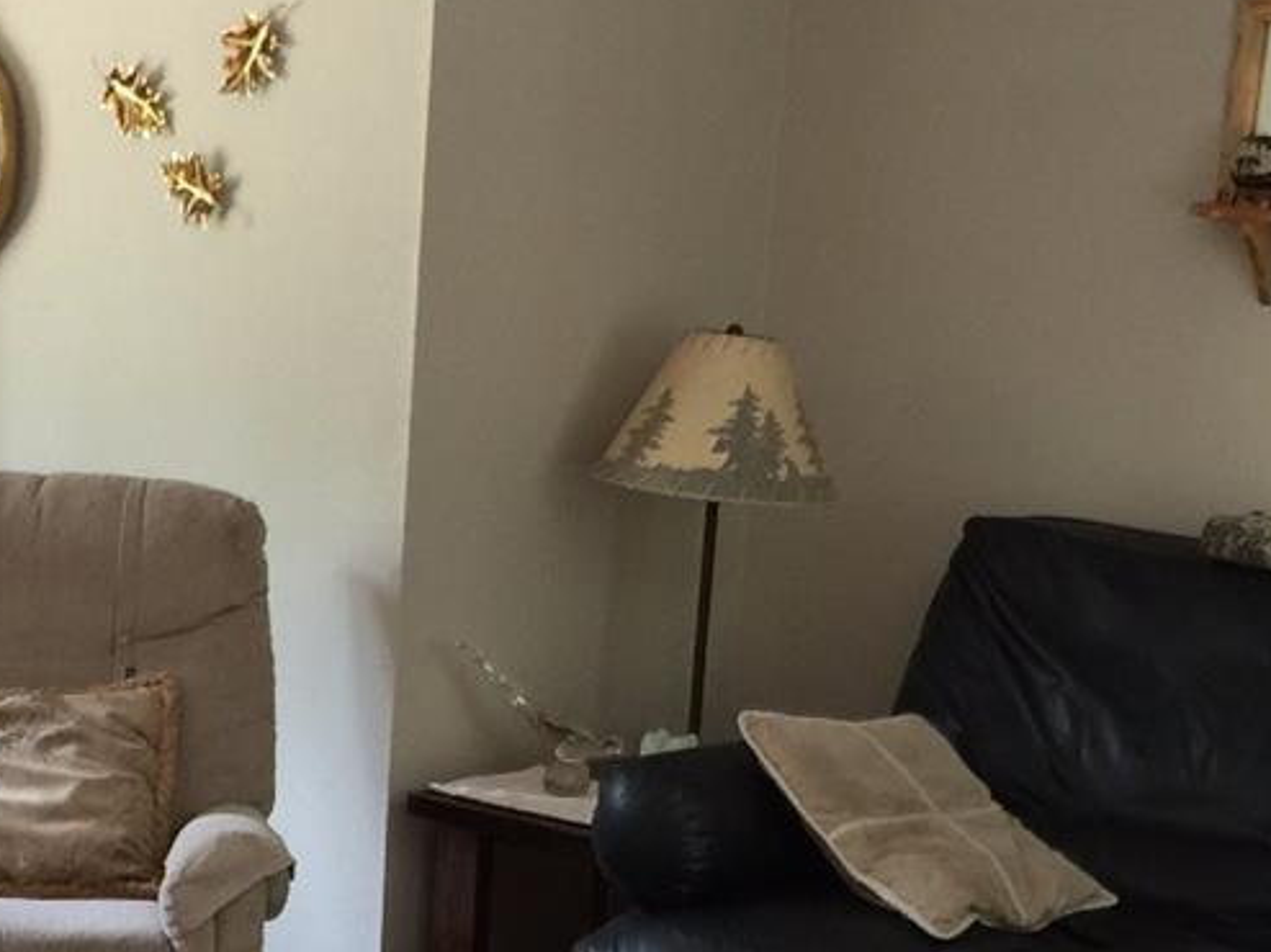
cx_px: 533
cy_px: 960
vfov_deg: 16.4
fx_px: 3230
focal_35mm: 88
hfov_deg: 22.2
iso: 40
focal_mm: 4.15
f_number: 2.2
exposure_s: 1/15
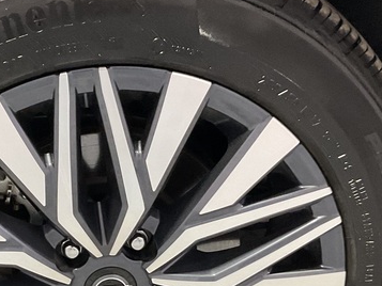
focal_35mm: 78
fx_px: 861
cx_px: 91
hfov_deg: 24.7
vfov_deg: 18.4
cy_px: 283
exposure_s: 1/50
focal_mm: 3
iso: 160
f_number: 1.8
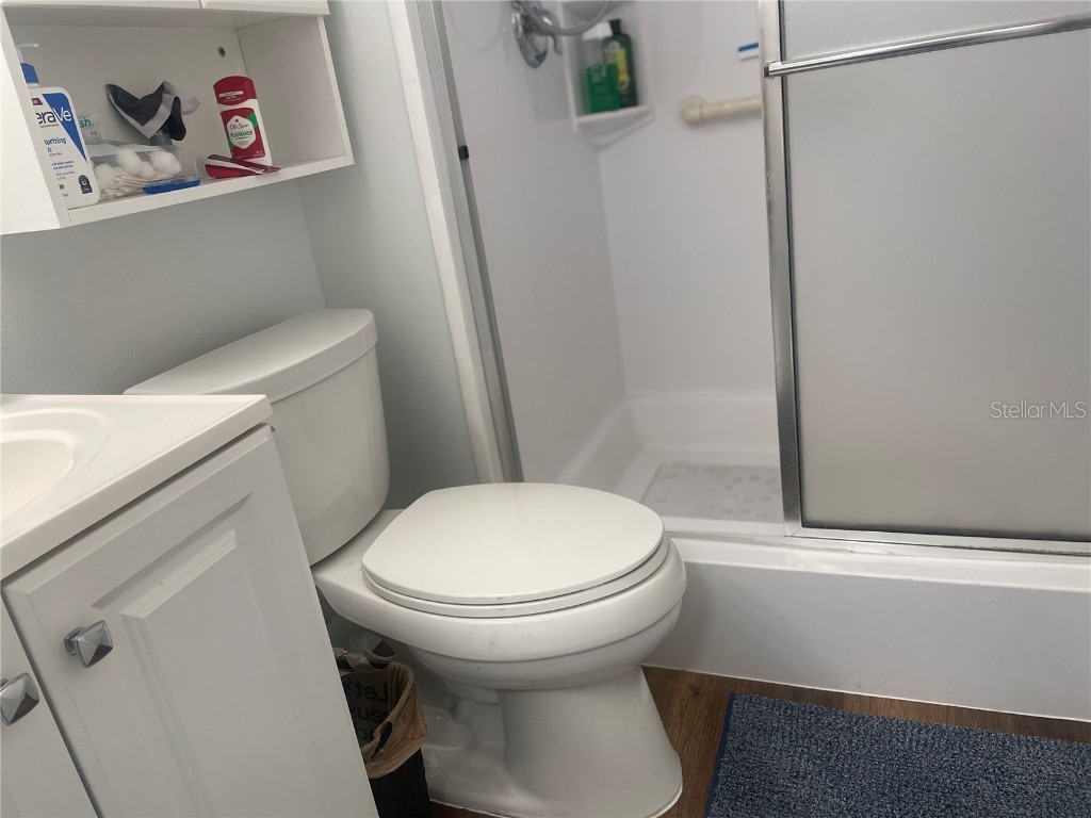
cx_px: 546
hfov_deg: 67.3
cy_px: 409
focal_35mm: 26
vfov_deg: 53.1
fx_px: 819
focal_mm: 4.2
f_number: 1.6
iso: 125
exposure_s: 1/120
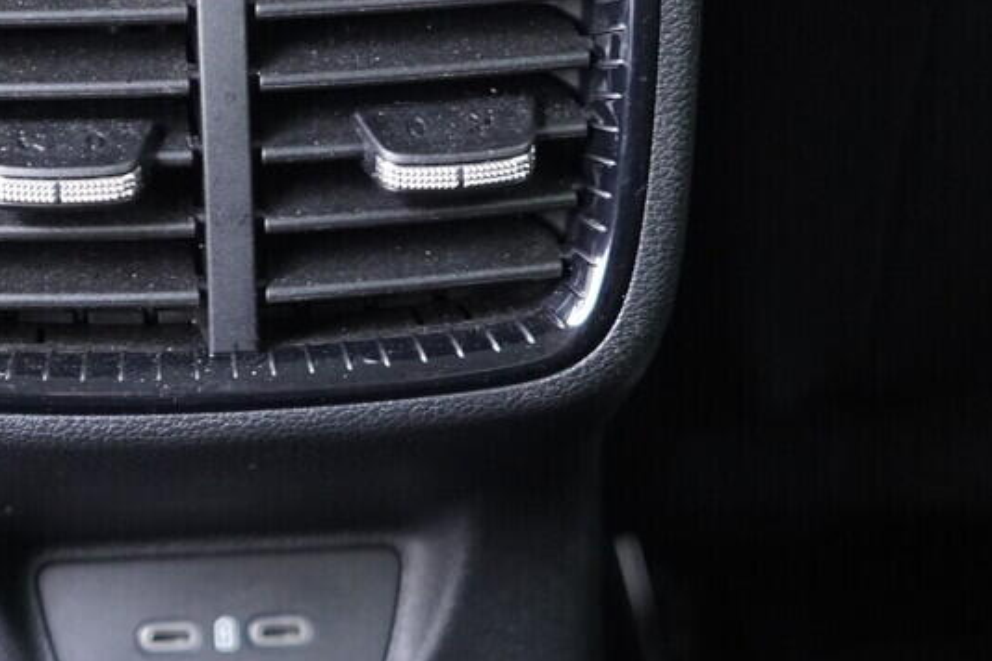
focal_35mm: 97
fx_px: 2673
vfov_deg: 14.1
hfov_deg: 20.7
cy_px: 219
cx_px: 171
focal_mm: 24
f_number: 2.8
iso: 2000
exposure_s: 1/40
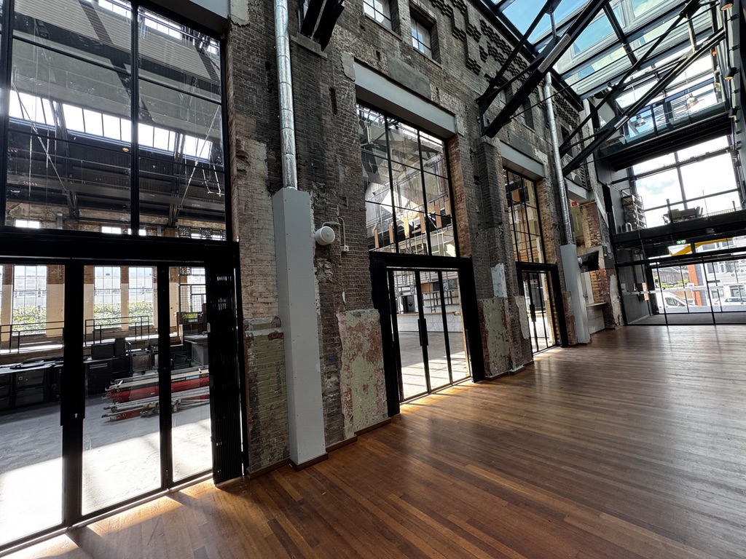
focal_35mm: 14
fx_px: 302
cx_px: 373
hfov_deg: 102.1
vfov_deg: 85.7
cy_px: 280
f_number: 2.2
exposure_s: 1/99
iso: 125
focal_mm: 2.22
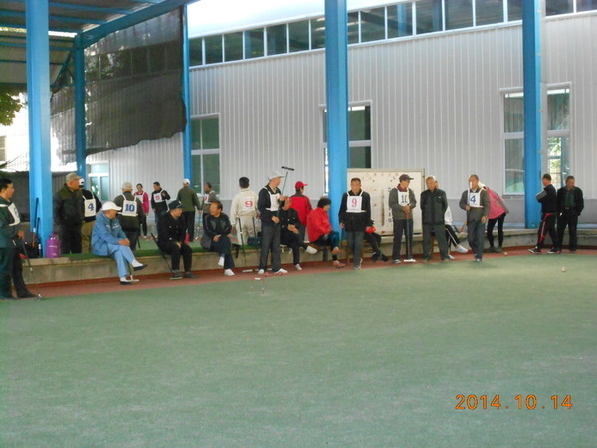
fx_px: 1138
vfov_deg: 22.3
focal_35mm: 66
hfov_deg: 29.4
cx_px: 298
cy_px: 224
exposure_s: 1/125
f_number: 5.3
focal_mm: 11.6
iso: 800
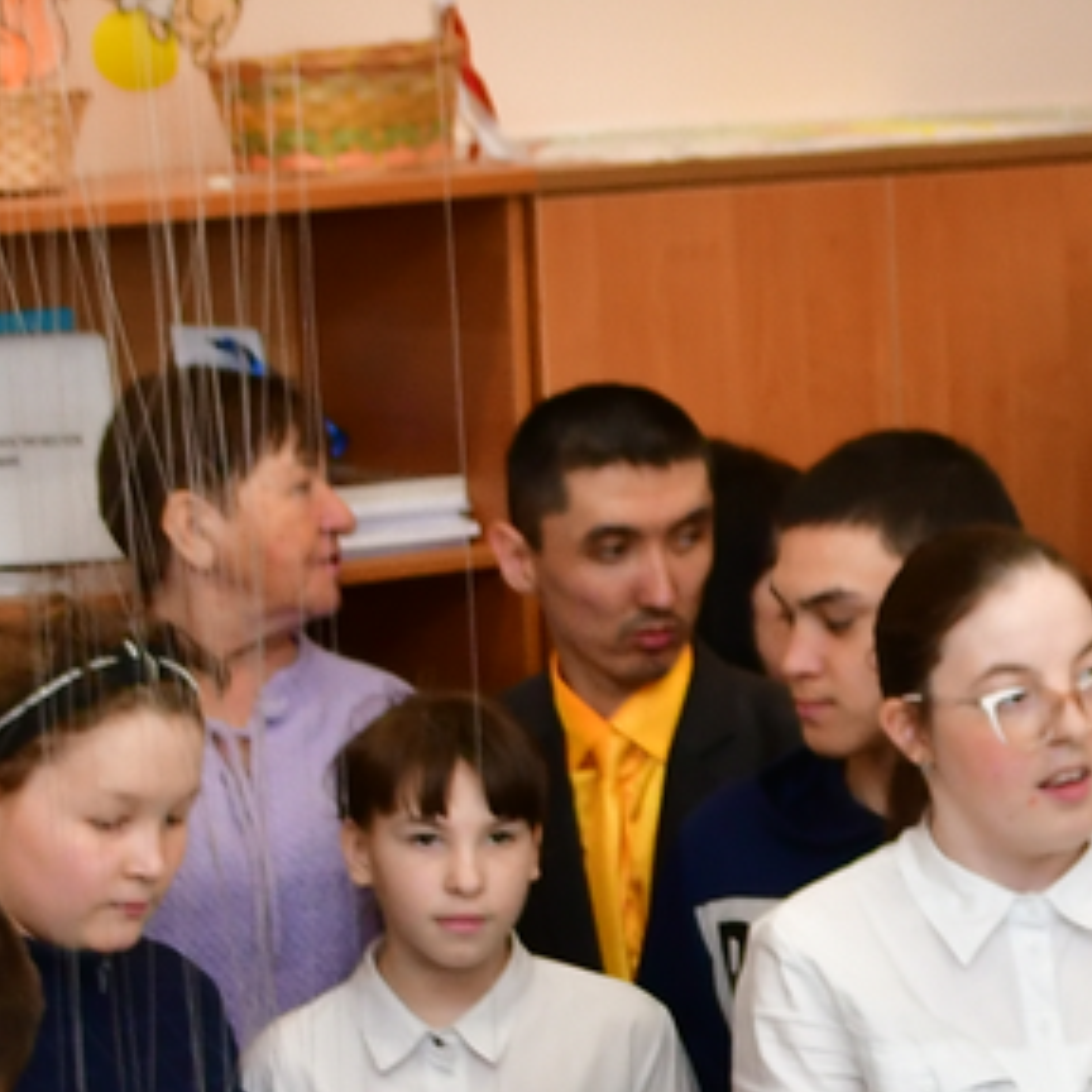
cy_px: 1067
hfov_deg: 8.7
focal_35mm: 198
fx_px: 7067
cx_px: 1293
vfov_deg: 8.8
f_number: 4
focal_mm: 28
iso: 640
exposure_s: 1/160
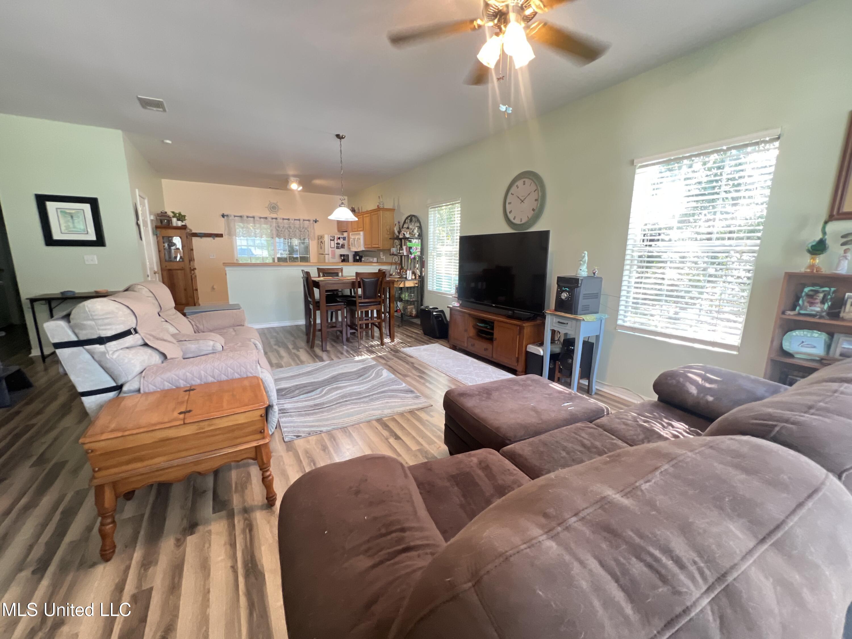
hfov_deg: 106.2
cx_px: 426
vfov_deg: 89.9
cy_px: 320
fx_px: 320
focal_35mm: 13
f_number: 1.8
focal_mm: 1.57
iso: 500
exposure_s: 1/60
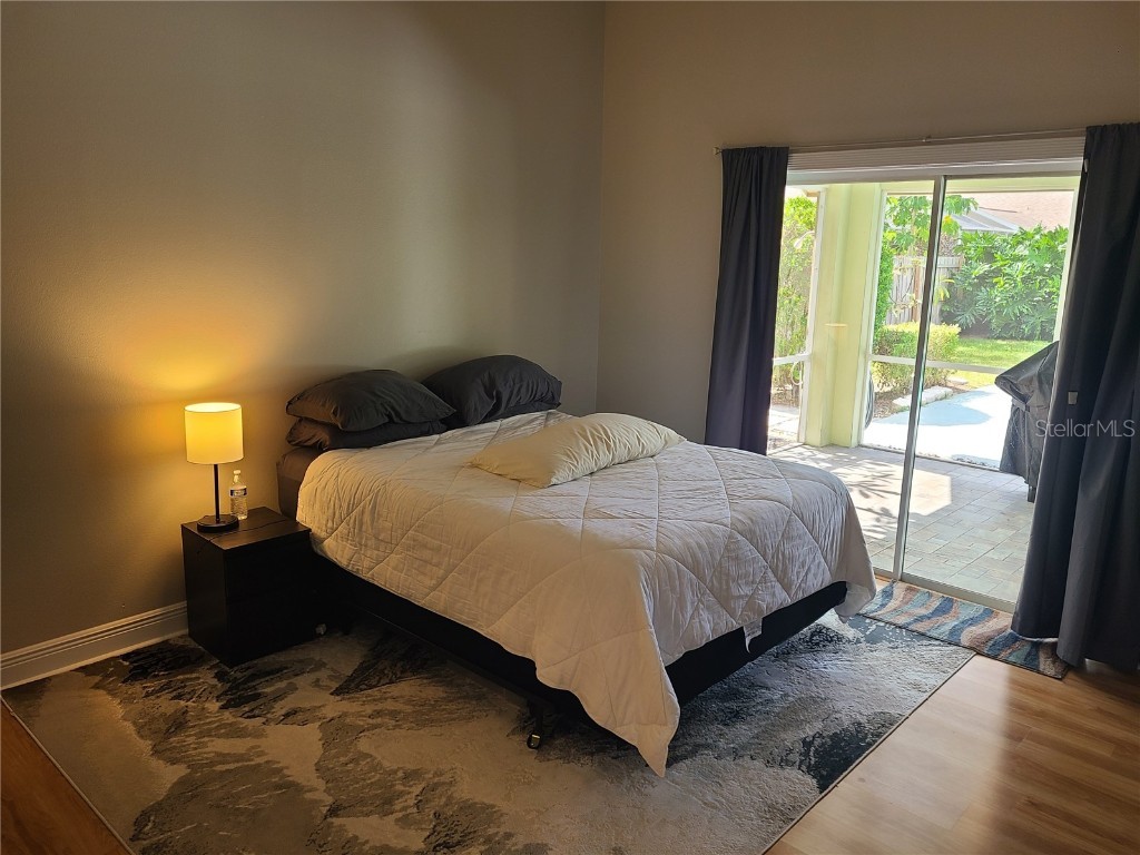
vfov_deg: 53.1
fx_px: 856
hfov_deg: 67.3
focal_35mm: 26
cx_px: 570
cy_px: 428
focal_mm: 5.4
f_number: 1.8
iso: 64
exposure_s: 1/60
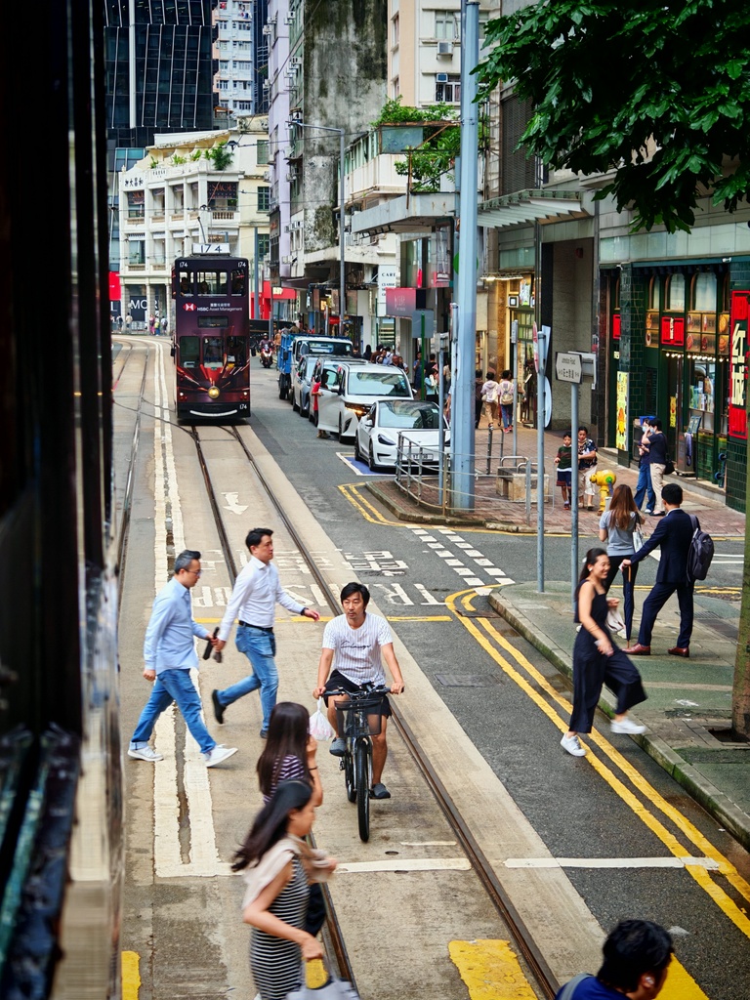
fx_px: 2080
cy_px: 500
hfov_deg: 20.4
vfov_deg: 27.0
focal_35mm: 72
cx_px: 375
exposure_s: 1/100
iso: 250
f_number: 2.6
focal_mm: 15.38
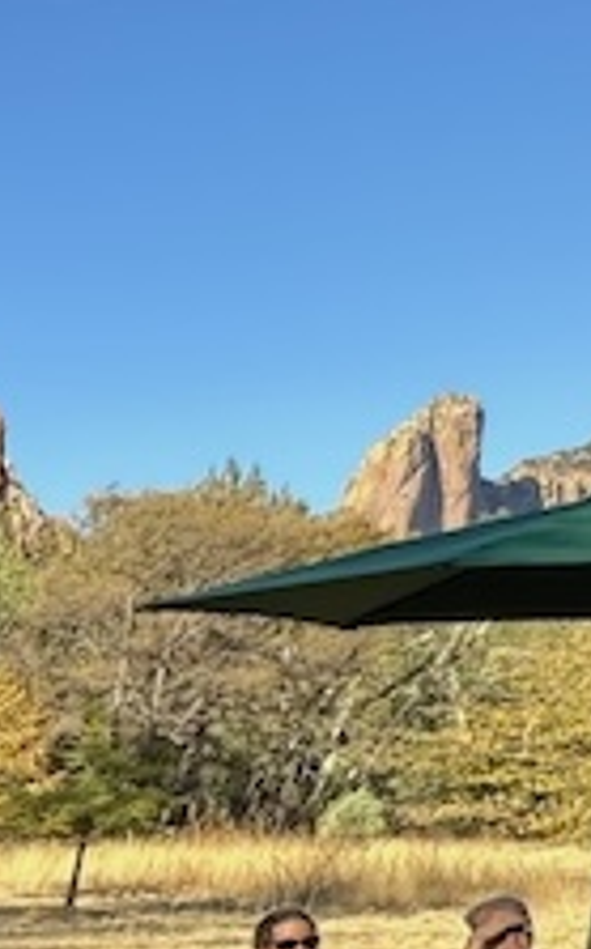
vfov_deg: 30.2
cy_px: 1066
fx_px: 1549
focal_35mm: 60
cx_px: -787
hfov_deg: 14.7
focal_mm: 2.22
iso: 40
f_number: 2.2
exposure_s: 1/237
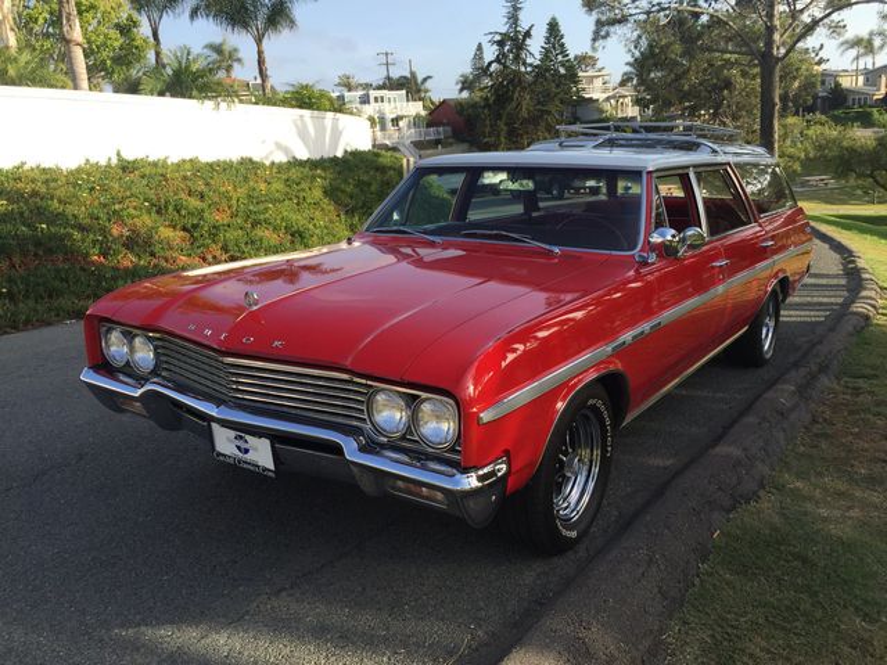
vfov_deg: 48.2
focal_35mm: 29
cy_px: 332
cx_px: 444
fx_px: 743
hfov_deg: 61.7
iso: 32
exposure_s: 1/807
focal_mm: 4.15
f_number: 2.2
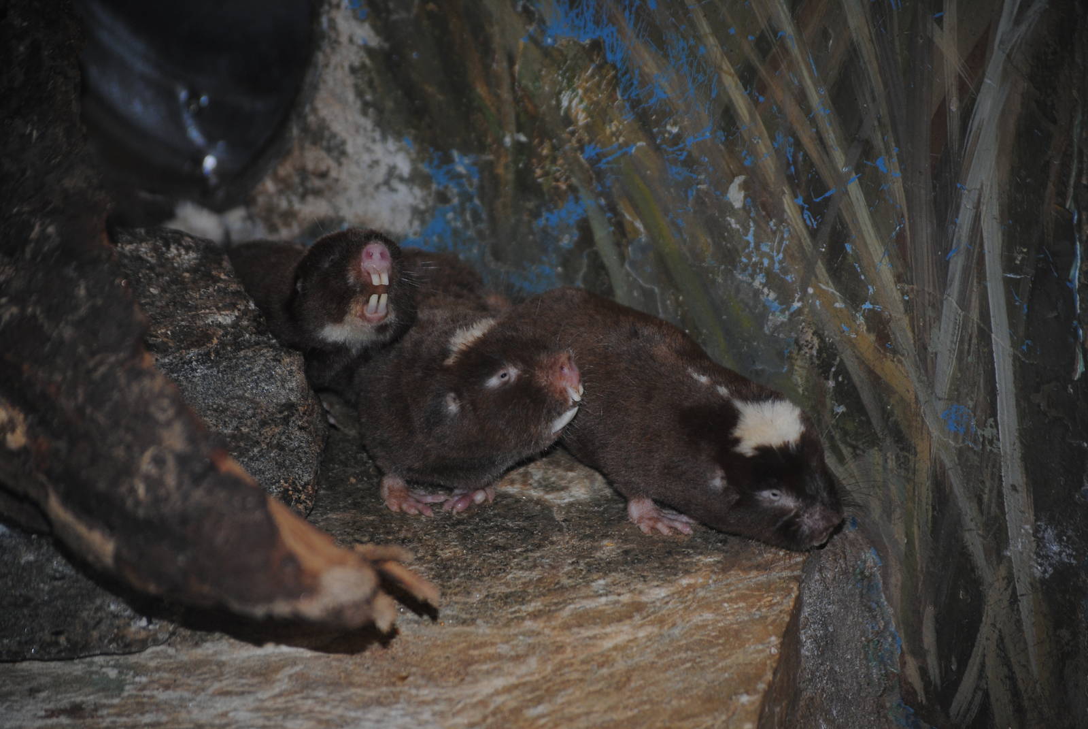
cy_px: 364
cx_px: 544
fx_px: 4766
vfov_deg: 8.7
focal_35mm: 158
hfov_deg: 13.0
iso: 200
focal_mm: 105
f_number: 4.5
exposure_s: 1/60
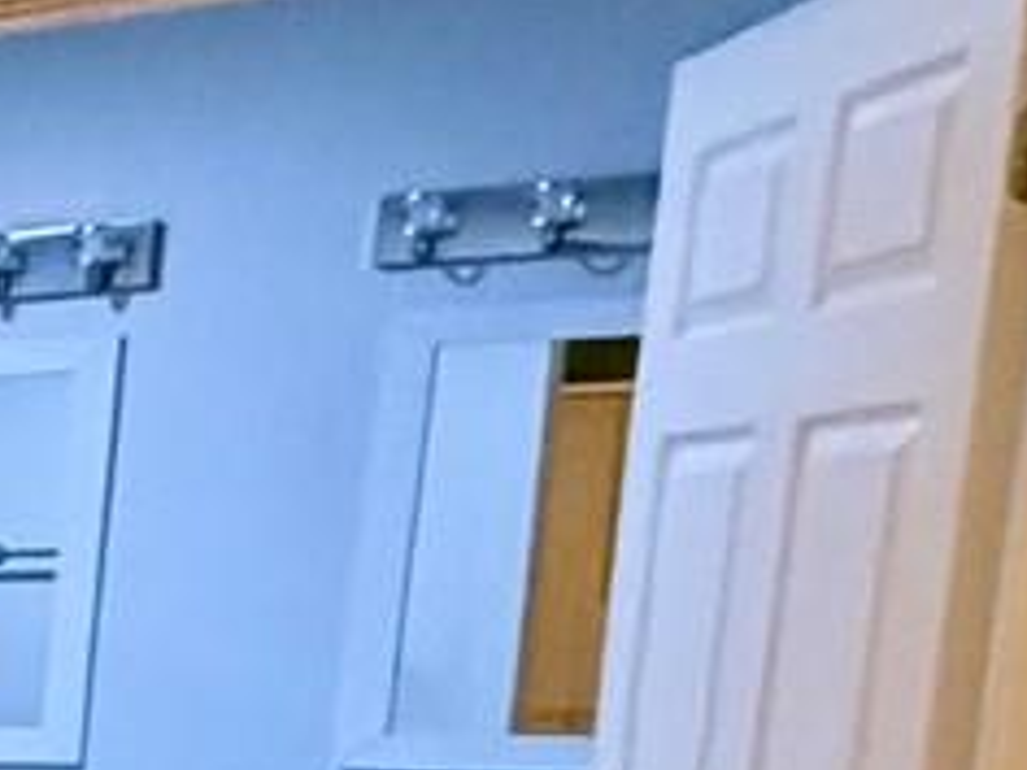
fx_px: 2818
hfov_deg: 12.2
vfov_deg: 14.7
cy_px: 1070
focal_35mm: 95
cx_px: -1884
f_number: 2.2
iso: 500
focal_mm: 2.22
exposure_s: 1/60
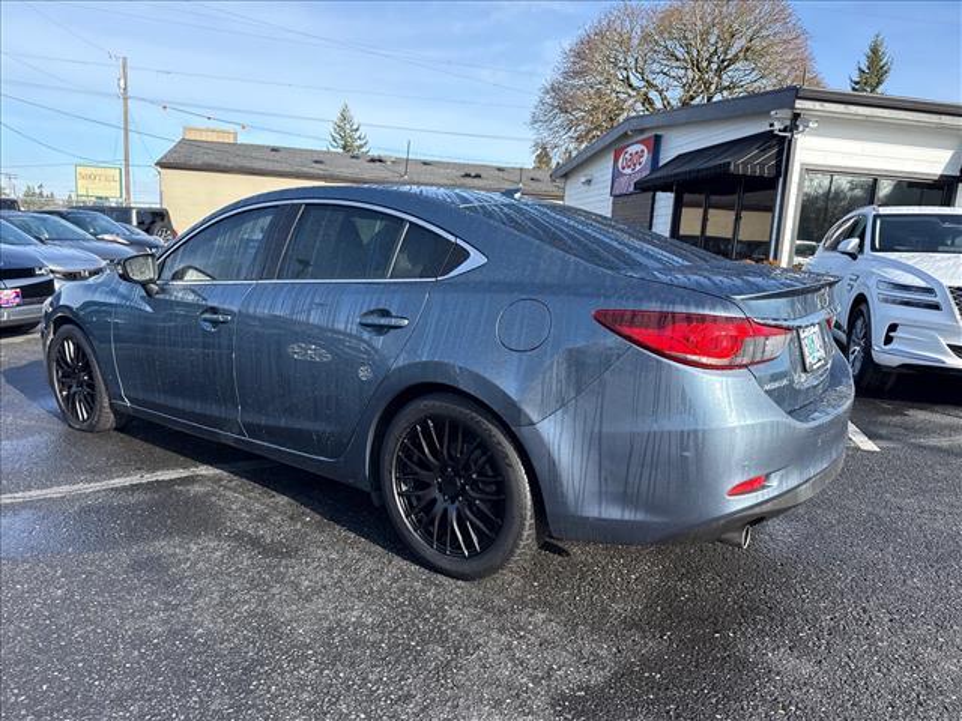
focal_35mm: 24
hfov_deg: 71.6
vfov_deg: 56.8
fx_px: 667
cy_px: 360
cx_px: 481
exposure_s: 1/1653
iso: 100
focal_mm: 6.76
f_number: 1.78
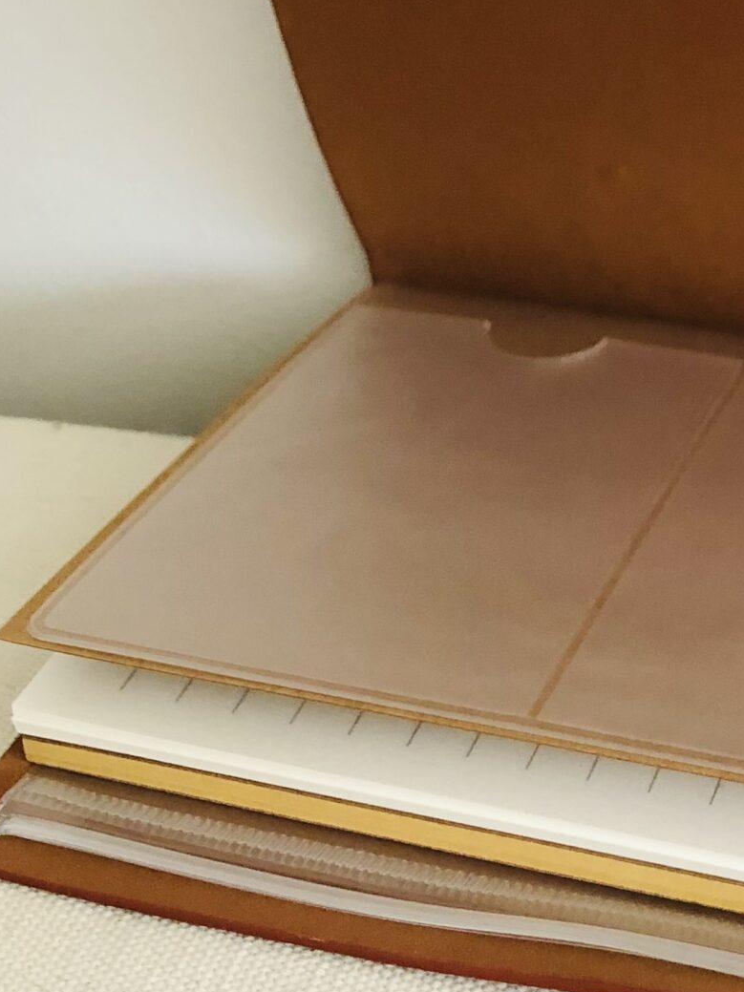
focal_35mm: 69
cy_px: 433
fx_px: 1978
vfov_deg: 28.1
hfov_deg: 20.3
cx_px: 821
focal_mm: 3.99
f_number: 1.8
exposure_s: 1/13
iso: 100
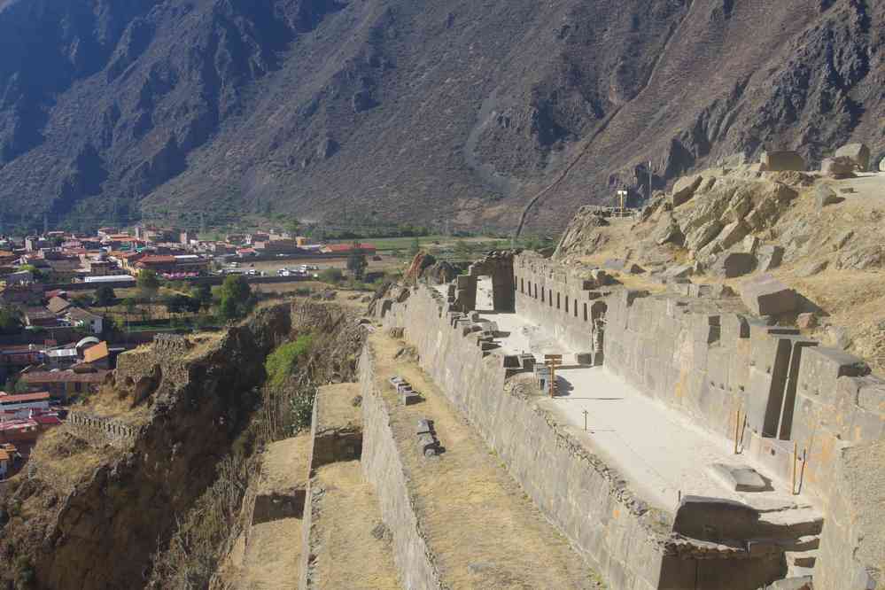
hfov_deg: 46.4
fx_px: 1032
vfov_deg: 31.9
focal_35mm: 42
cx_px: 442
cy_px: 295
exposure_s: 1/60
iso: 200
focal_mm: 28
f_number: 11
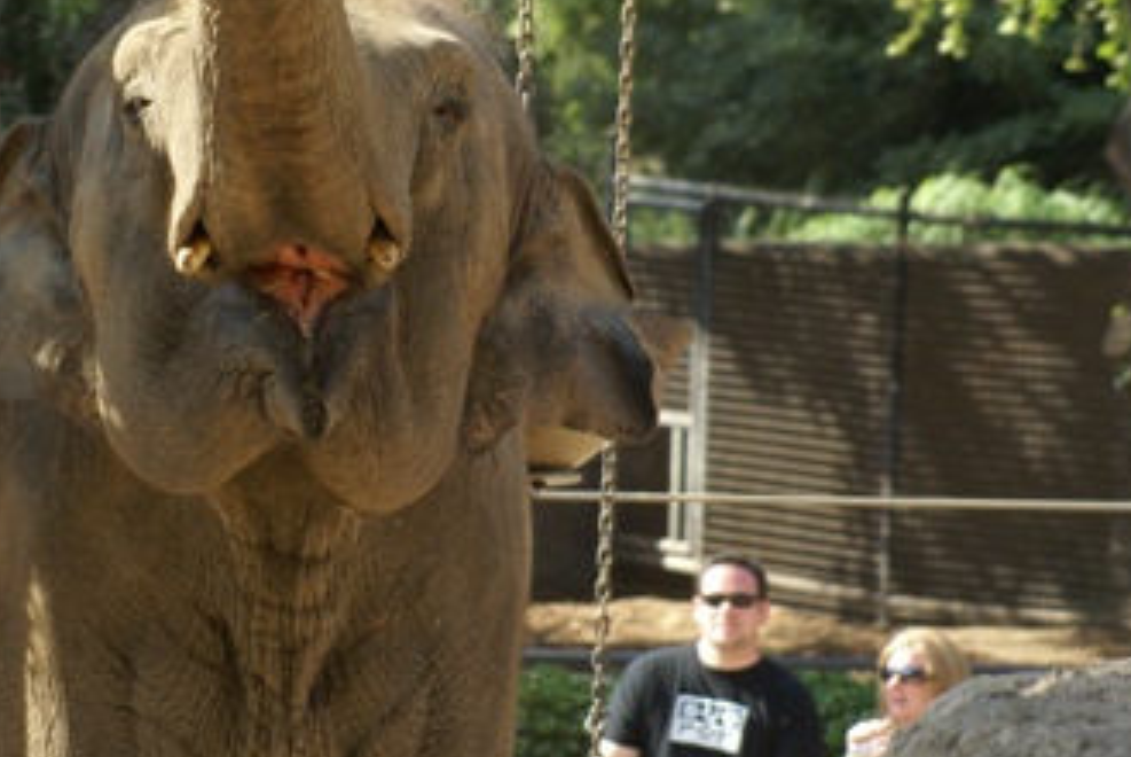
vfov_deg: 3.3
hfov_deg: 5.0
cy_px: 236
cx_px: 370
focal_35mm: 413
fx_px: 12986
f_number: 6.3
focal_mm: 180
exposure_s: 1/500
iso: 400
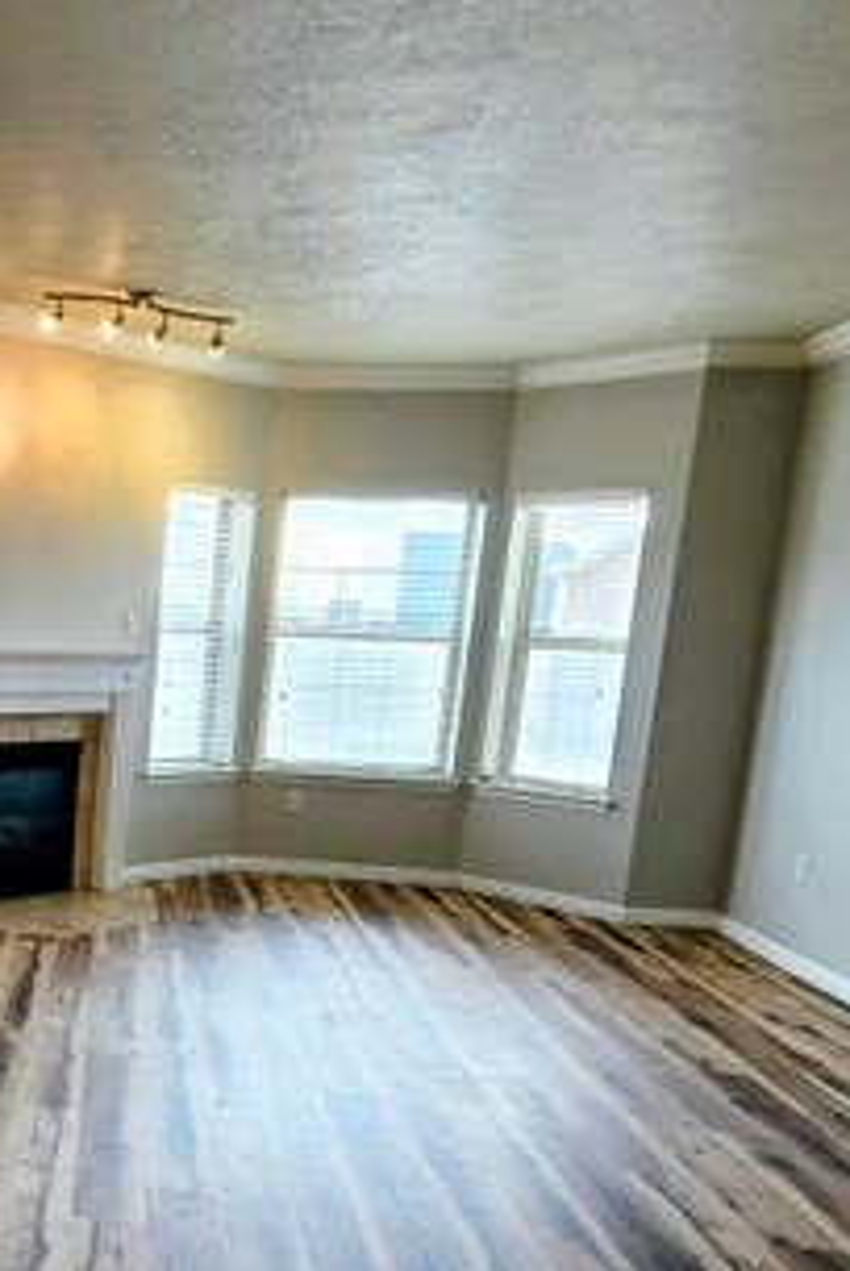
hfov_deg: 32.9
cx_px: -138
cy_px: 854
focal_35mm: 34
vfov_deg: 54.5
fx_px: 1201
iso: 80
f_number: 1.9
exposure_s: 1/120
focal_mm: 2.2
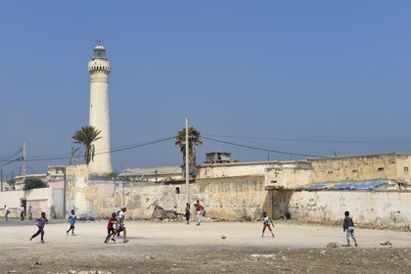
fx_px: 639
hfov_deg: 35.6
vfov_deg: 24.2
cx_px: 206
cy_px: 137
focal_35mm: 56
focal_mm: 56
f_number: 14
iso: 200
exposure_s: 1/320
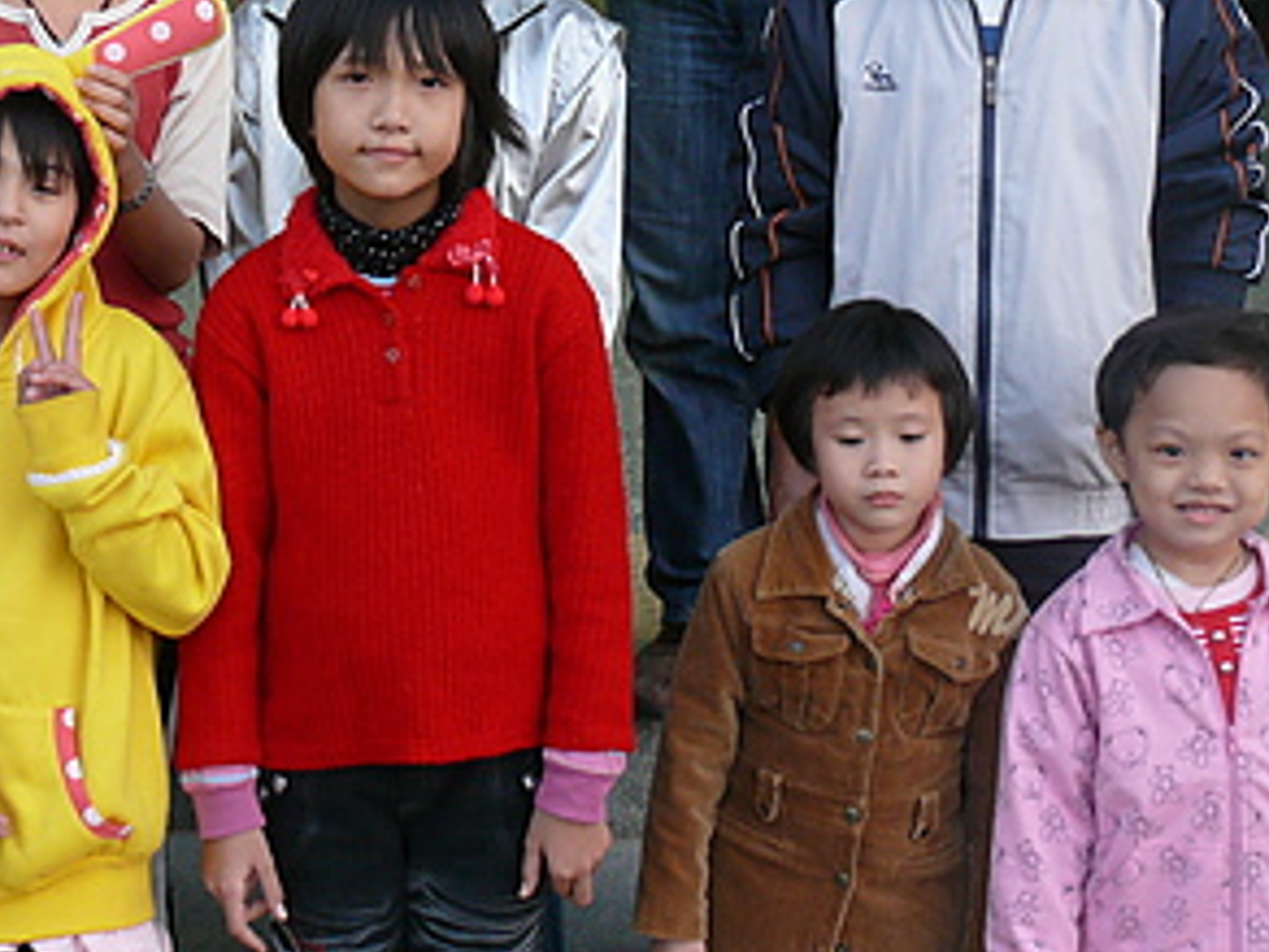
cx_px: 222
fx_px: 2639
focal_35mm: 72
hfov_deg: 26.4
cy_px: 70
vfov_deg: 20.0
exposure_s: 1/30
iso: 125
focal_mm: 7.4
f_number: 2.8
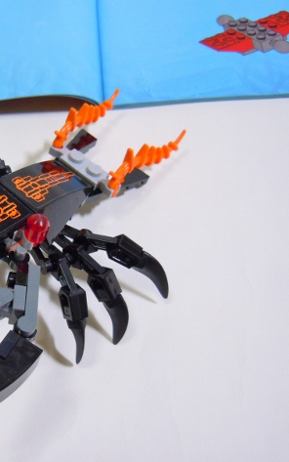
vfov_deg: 46.2
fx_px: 541
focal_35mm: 43
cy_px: 230
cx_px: 1
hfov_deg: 28.1
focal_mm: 5.4
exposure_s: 1/15
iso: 400
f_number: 3.5
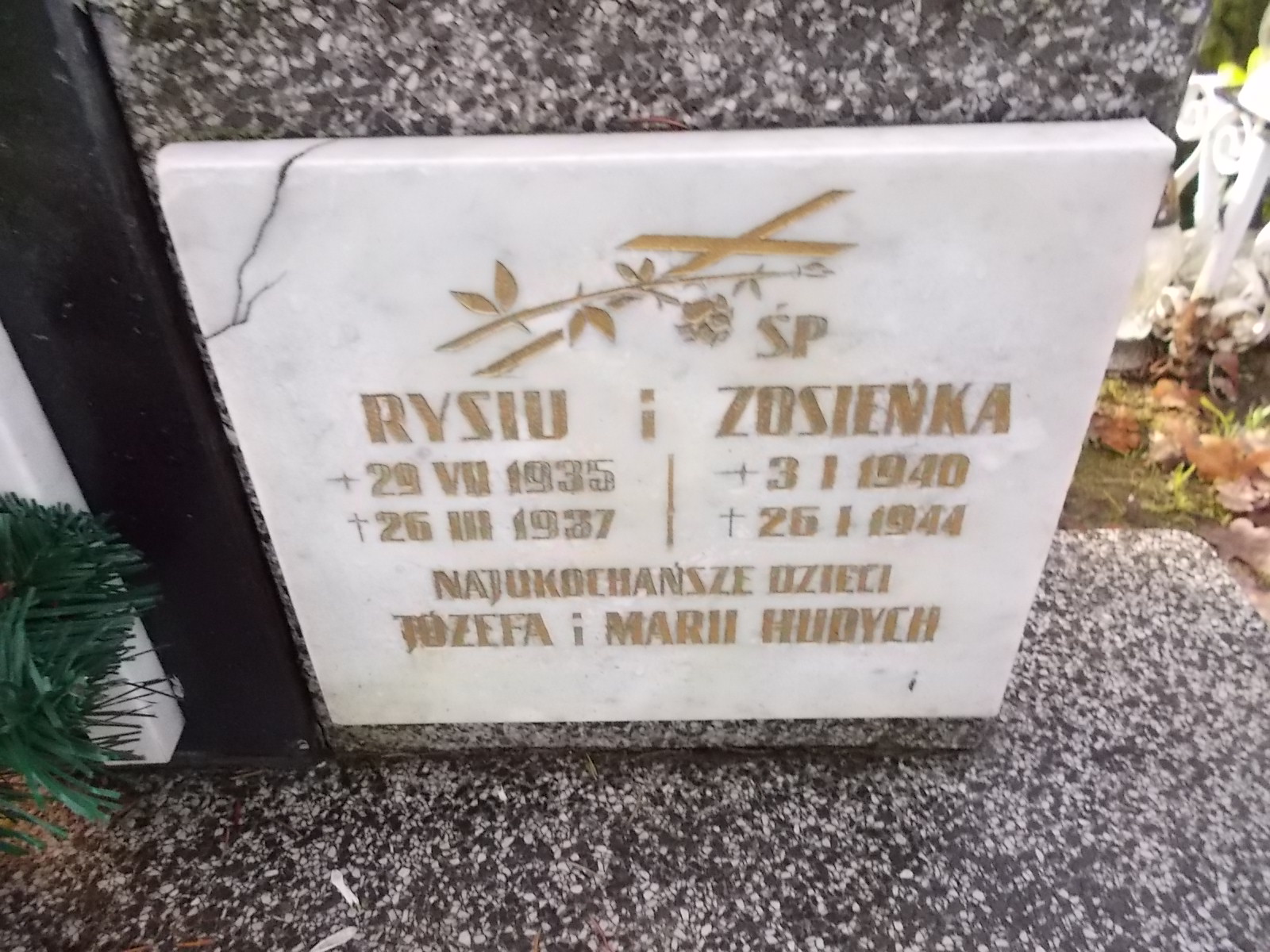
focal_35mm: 26
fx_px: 954
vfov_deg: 53.1
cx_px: 635
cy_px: 476
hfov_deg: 67.3
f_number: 8
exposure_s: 1/100
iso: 400
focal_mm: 4.6
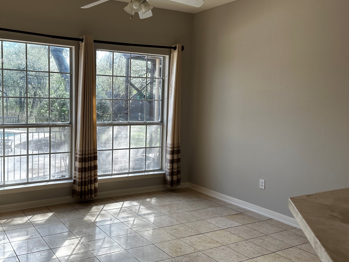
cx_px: 111
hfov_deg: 54.0
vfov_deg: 42.9
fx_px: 333
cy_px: 125
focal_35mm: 33
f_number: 1.78
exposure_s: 1/431
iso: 80
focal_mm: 6.86
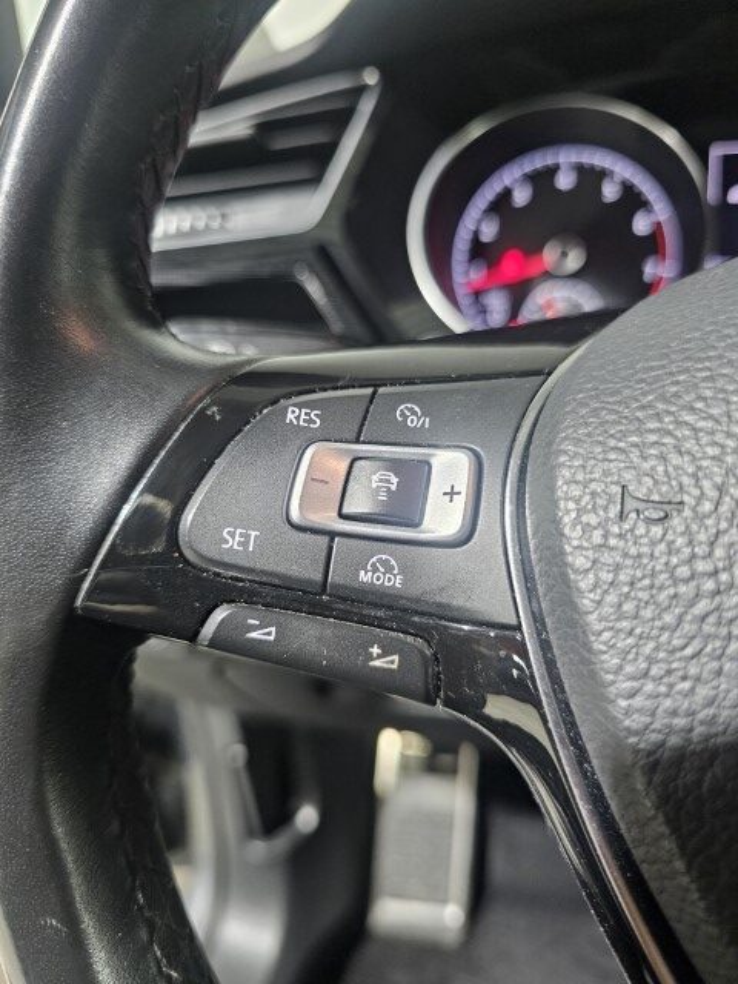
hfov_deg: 58.9
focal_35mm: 23
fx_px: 654
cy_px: 492
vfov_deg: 73.9
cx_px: 369
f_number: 1.7
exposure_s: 1/50
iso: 640
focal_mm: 6.3
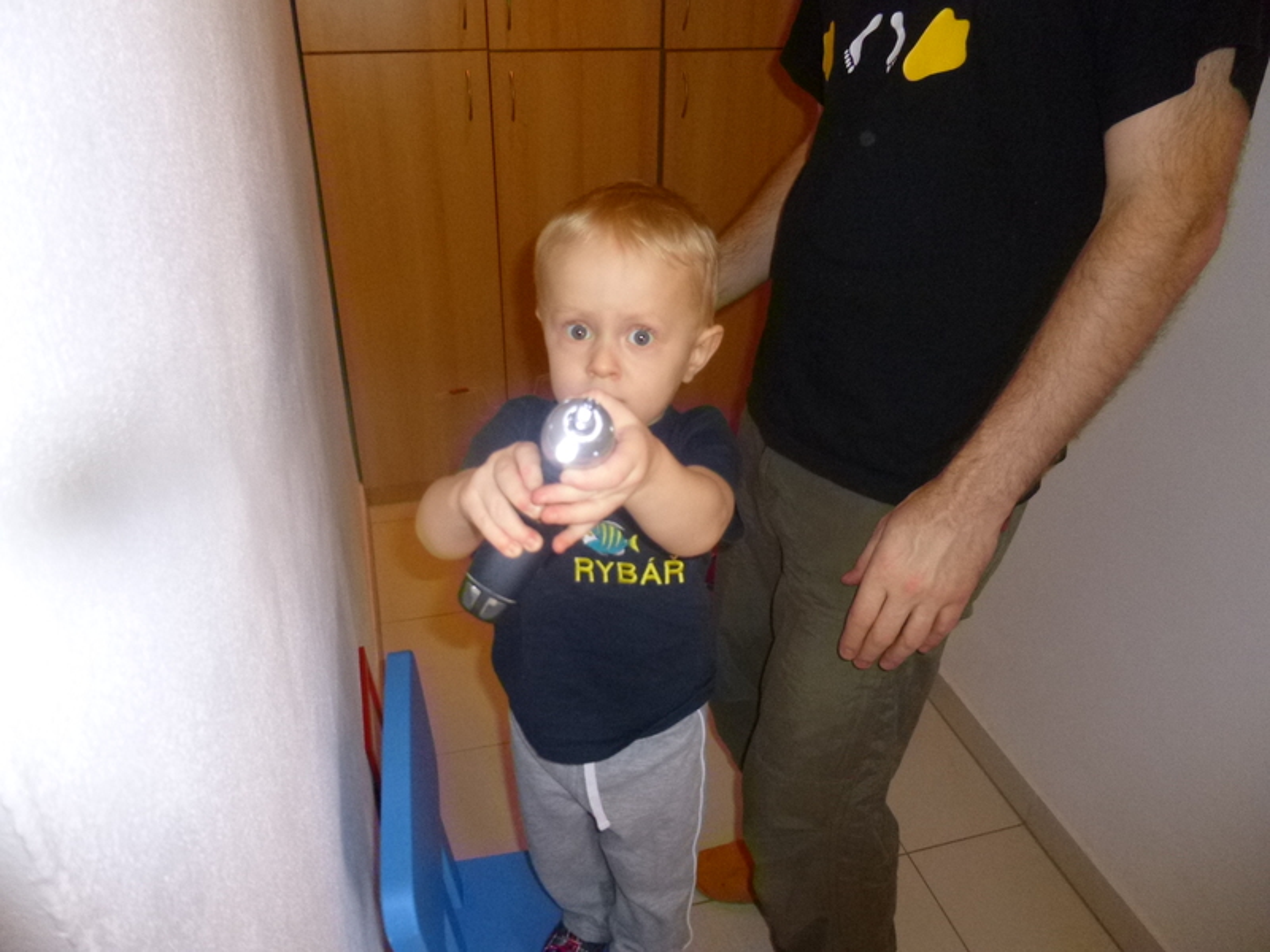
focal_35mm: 25
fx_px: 917
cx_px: 635
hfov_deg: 69.4
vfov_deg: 54.9
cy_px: 476
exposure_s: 1/60
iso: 400
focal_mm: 4.5
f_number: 3.1
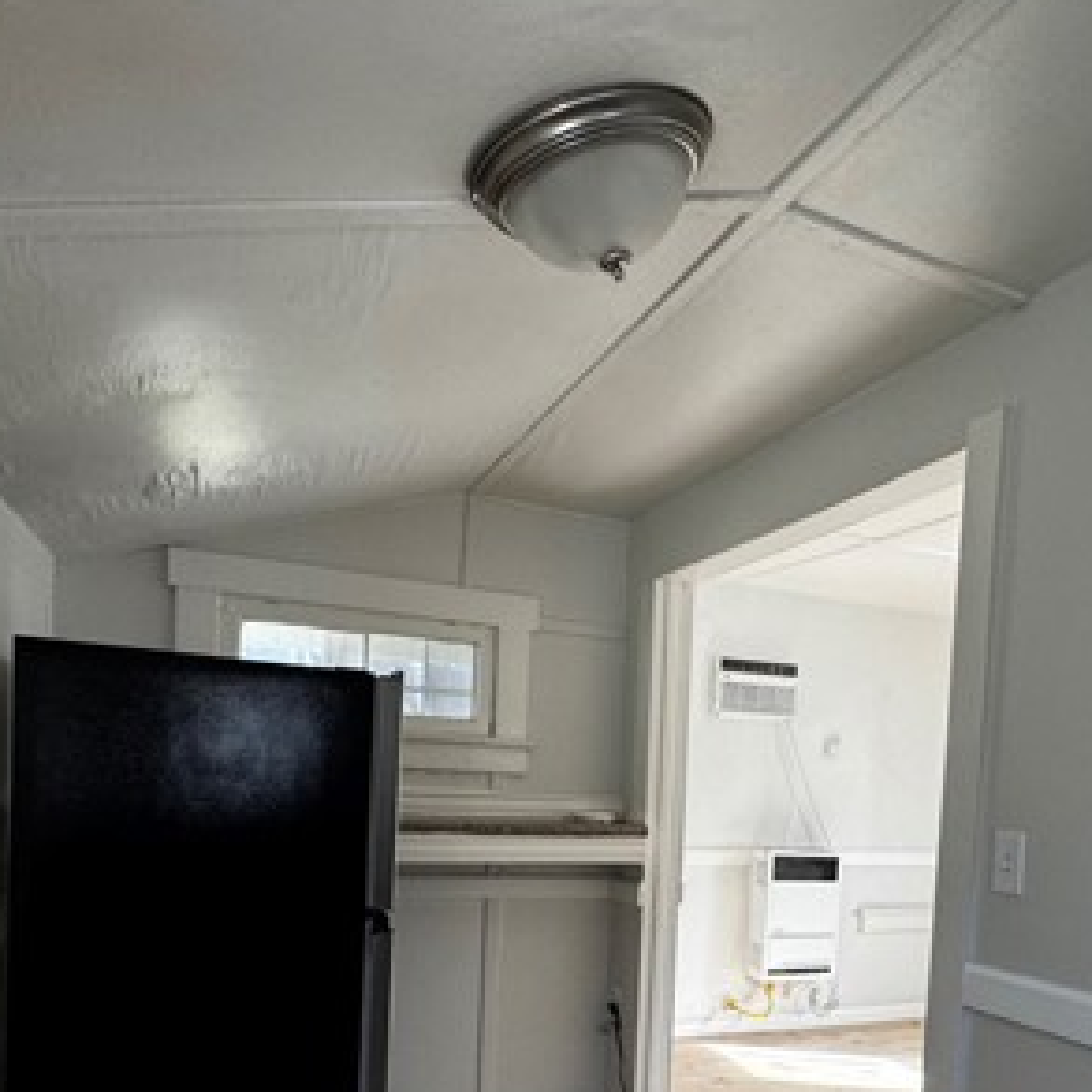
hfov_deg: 58.5
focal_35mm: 27
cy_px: 842
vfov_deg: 55.7
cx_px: 663
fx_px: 964
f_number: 2.2
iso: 160
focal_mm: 2.22
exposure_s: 1/120
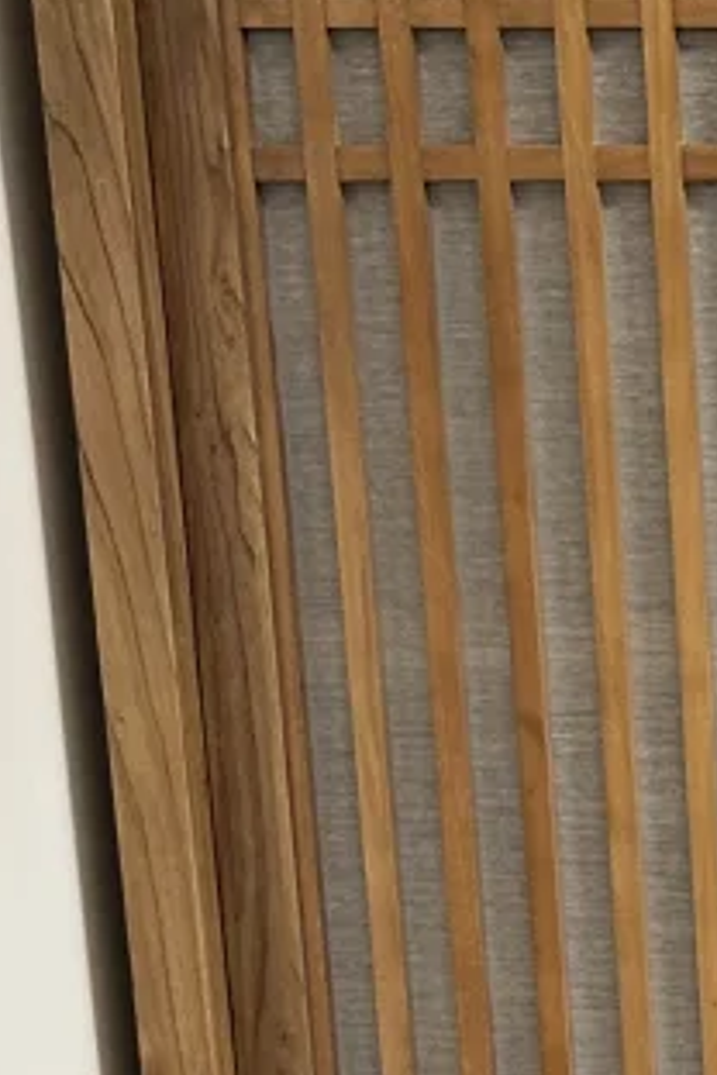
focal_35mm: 125
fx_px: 3734
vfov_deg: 14.7
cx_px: 1406
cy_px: 1836
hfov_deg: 10.2
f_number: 1.5
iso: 125
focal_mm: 5.7
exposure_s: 1/100
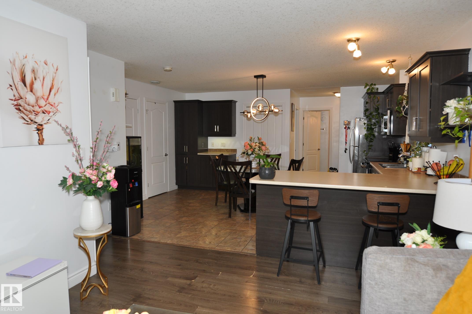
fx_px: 295
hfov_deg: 77.4
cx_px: 236
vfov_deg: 56.0
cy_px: 157
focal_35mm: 22
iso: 200
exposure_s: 1/60
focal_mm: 15
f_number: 4
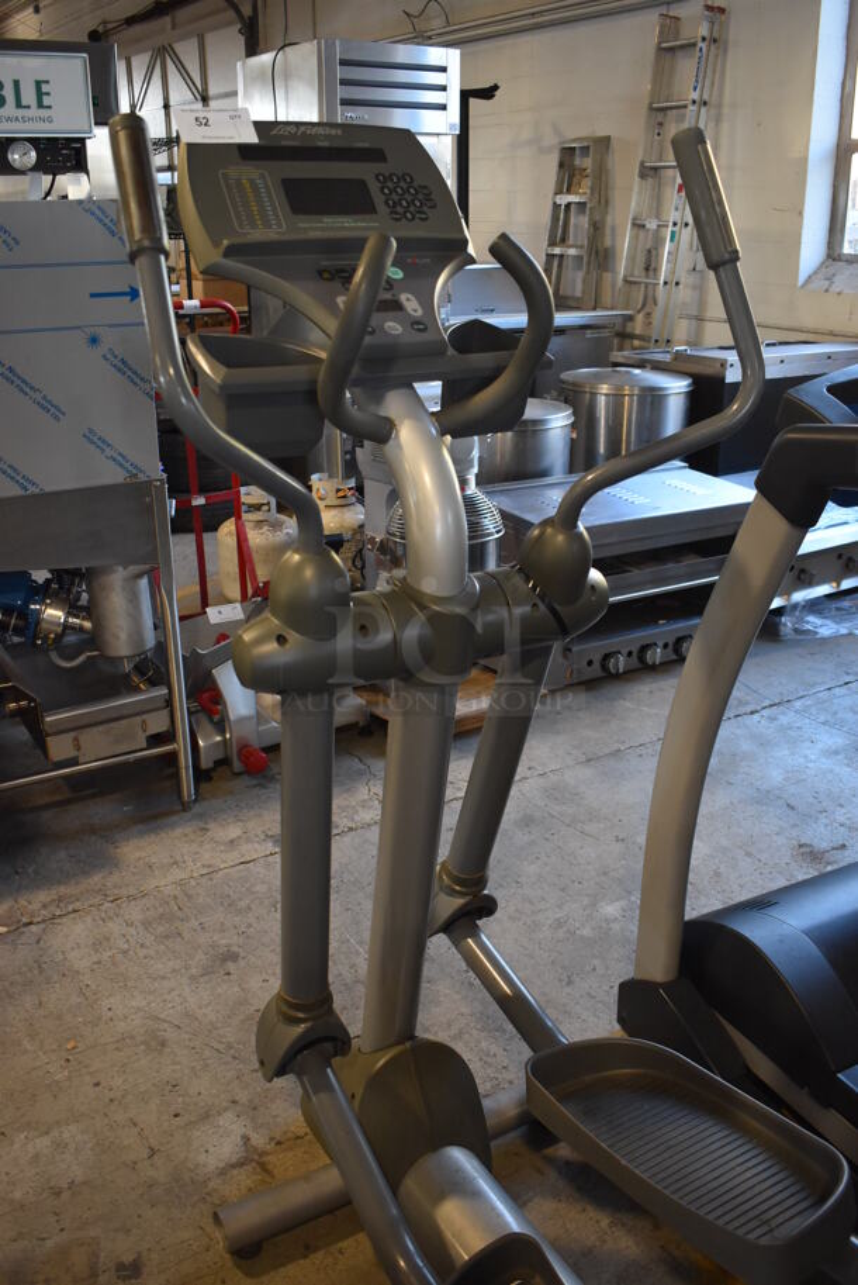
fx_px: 1178
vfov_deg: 57.2
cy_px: 642
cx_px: 429
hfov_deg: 40.0
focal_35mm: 33
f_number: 3.8
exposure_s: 1/125
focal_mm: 22
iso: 1100
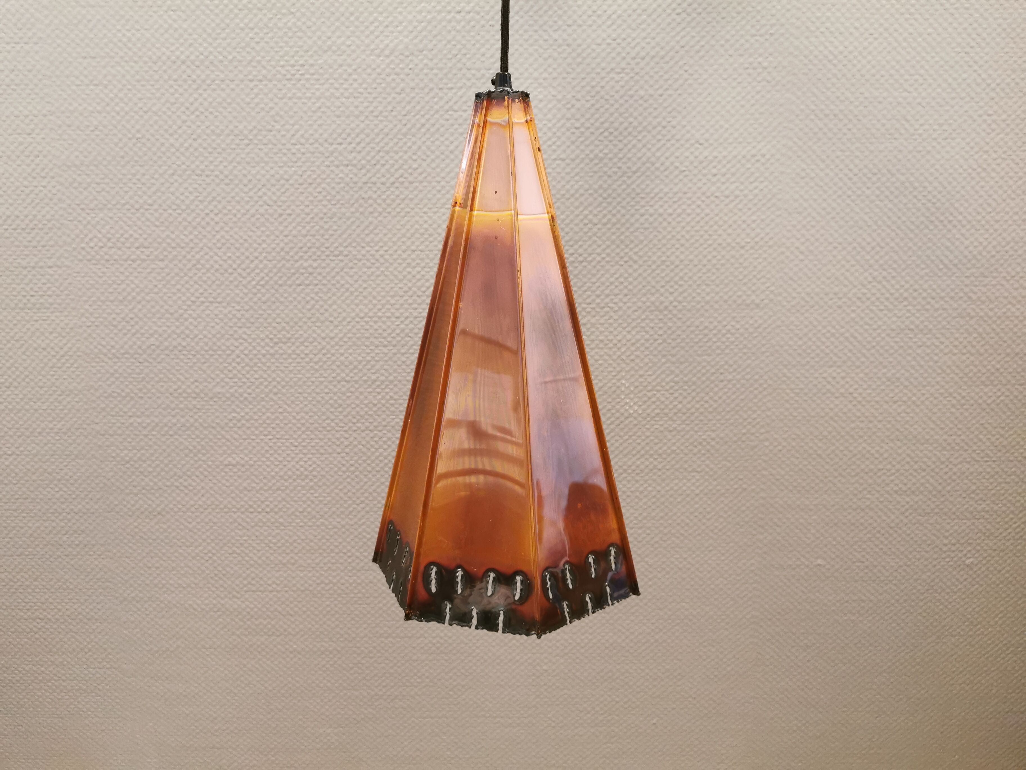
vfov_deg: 51.4
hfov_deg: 65.3
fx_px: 800
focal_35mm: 27
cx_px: 513
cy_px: 385
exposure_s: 1/50
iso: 320
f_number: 1.6
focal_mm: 5.56
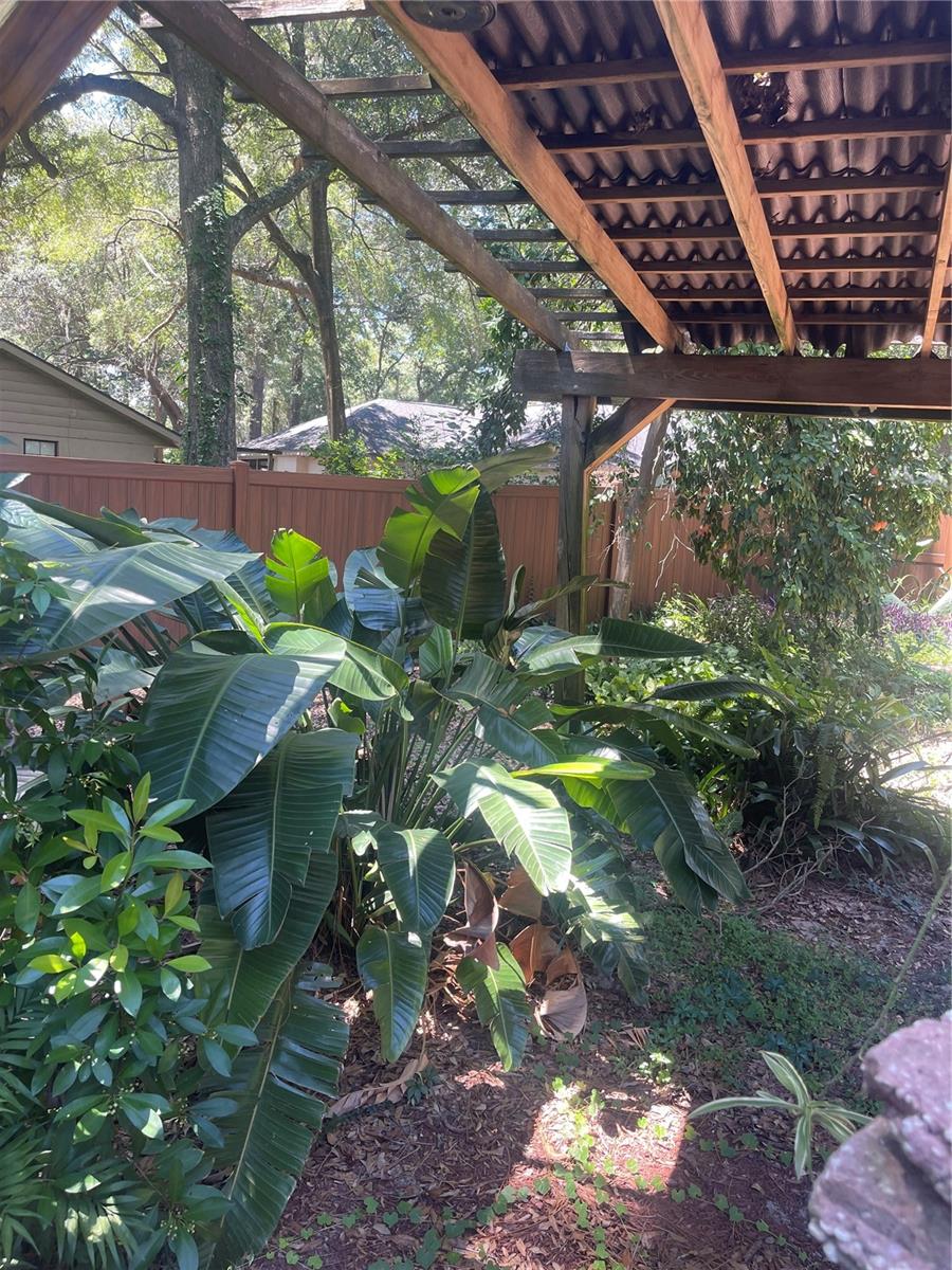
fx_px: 917
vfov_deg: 69.4
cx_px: 476
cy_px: 635
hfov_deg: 54.9
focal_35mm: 25
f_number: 1.6
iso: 50
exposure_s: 1/121
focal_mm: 5.1
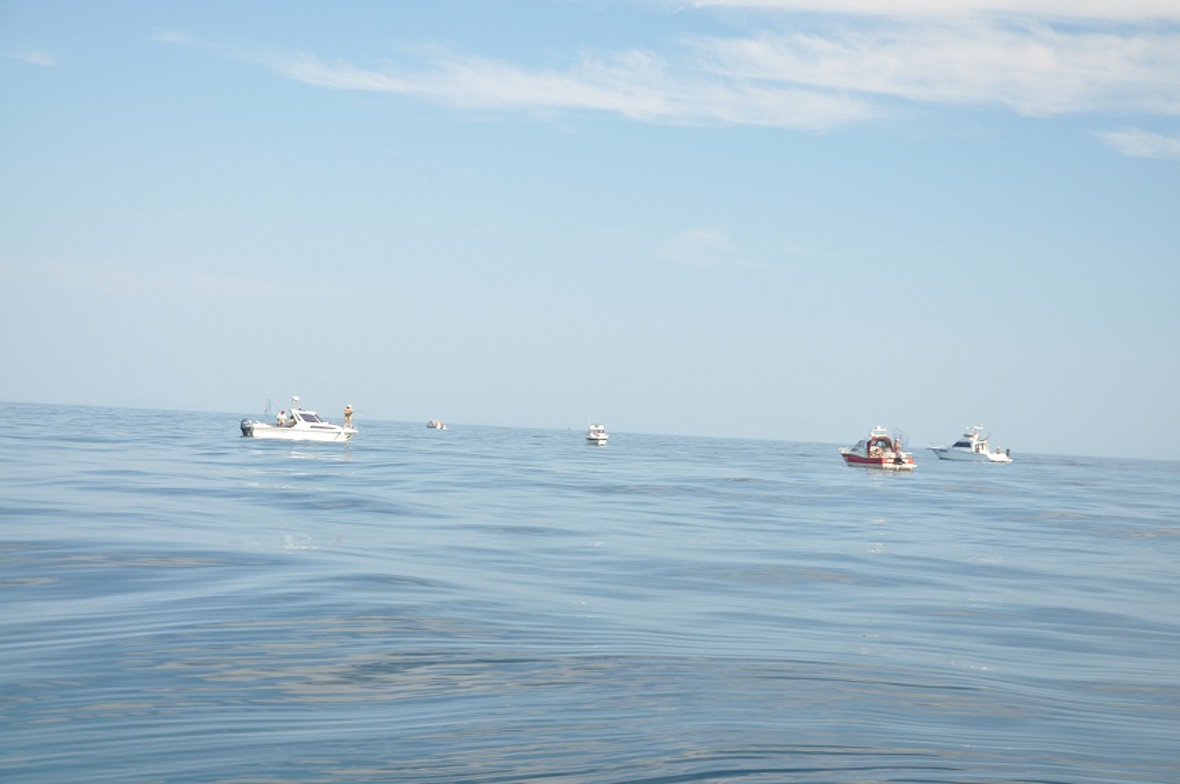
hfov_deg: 37.9
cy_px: 392
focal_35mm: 52
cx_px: 590
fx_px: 1719
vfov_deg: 25.7
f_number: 8
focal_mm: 35
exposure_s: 1/250
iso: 400
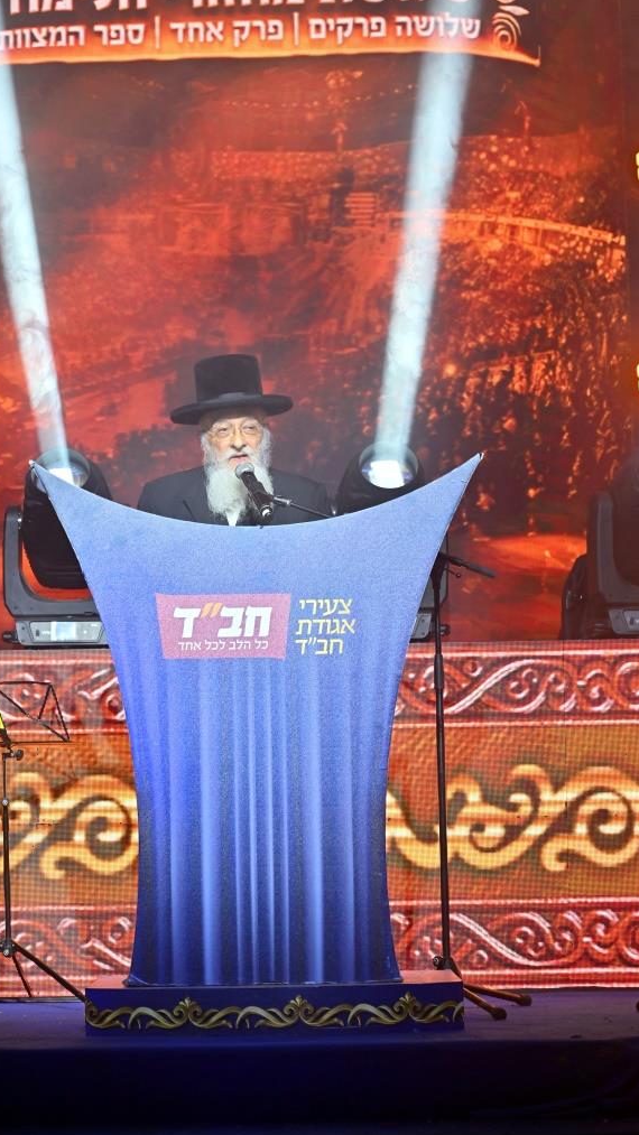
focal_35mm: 90
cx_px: 261
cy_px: 567
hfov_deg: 13.4
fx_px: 2710
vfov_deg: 23.7
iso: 250
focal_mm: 85
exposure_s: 1/200
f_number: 4
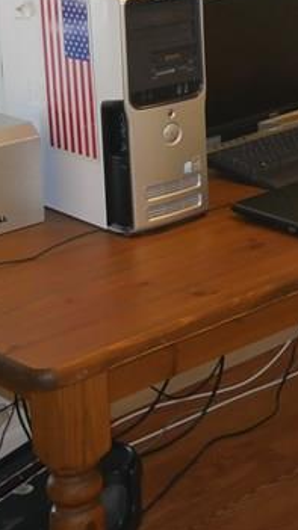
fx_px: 1252
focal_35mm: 89
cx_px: 450
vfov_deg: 22.6
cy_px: -44
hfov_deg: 12.8
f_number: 3.5
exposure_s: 1/60
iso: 800
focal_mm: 14
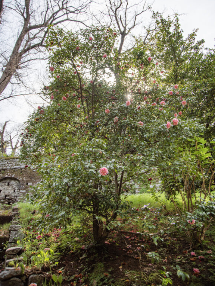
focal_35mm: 27
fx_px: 224
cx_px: 111
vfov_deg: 65.0
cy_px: 121
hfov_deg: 51.3
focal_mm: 24
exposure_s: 1/400
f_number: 5.6
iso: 100
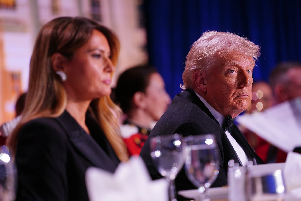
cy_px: 100
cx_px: 150
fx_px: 1672
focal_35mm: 200
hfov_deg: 10.3
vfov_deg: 6.9
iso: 1250
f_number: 3.2
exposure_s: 1/320
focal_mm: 200
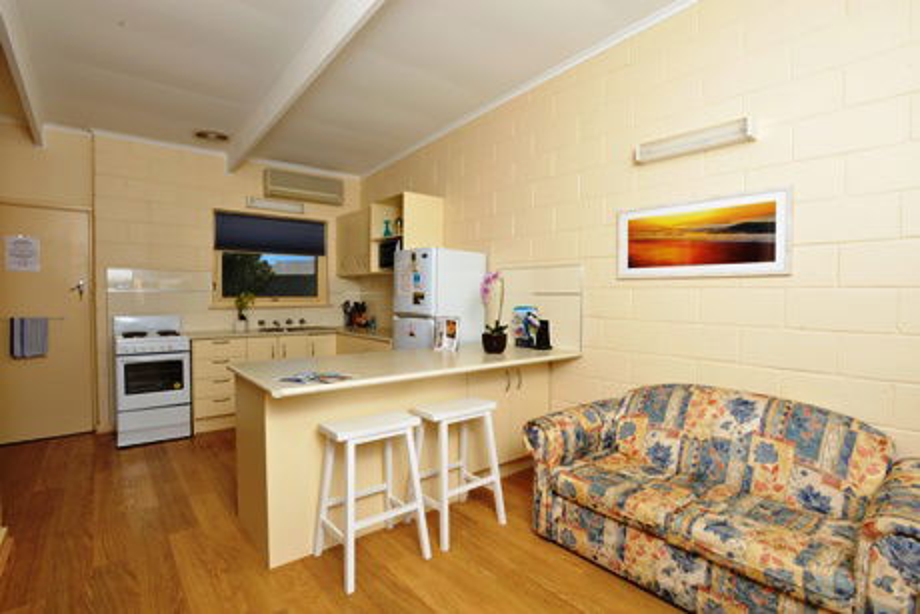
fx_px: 435
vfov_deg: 70.5
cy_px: 307
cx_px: 460
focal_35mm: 17
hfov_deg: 93.3
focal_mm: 17
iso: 200
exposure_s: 1/200
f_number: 11
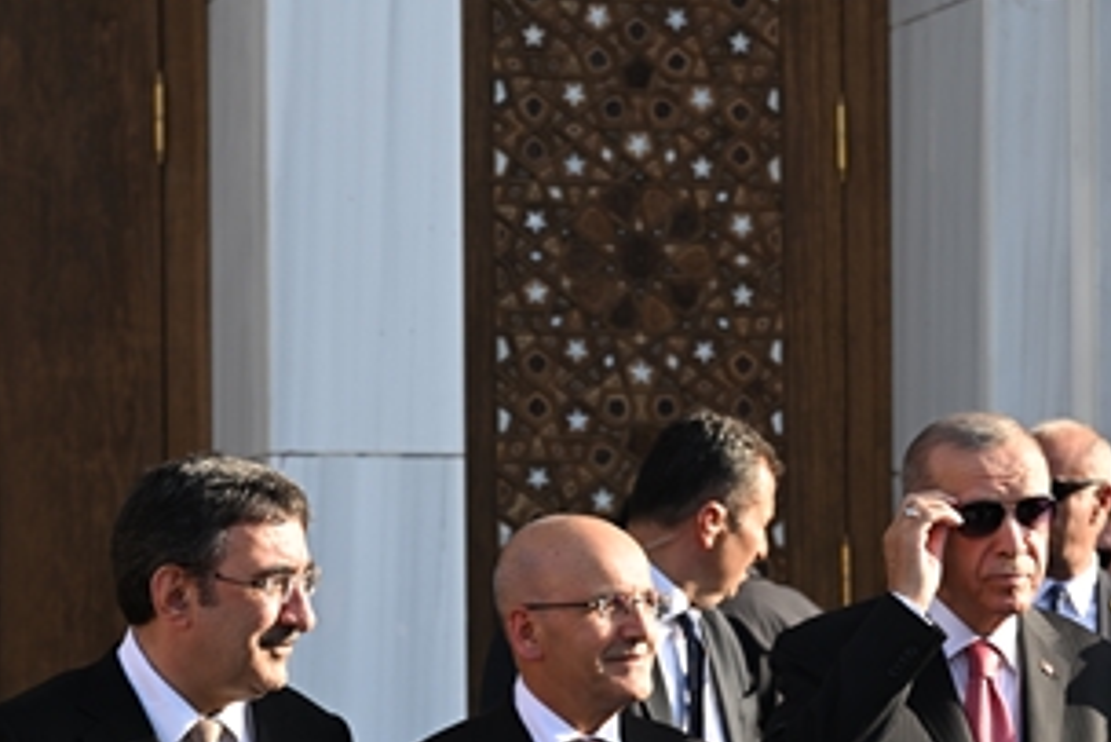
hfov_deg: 14.8
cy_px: 640
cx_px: 672
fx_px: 4261
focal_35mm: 138
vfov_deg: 9.9
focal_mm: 70
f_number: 4.5
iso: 64
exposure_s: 1/200
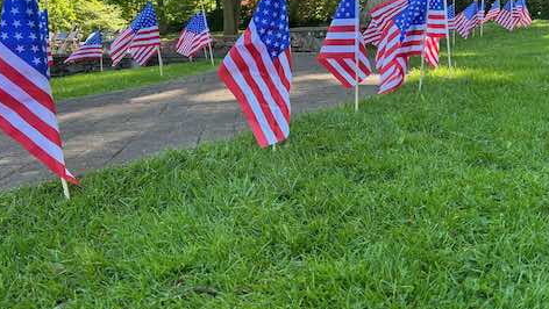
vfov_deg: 32.3
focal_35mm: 36
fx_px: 524
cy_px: 77
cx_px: 322
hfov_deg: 55.0
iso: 40
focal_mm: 5.7
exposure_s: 1/177
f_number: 1.5
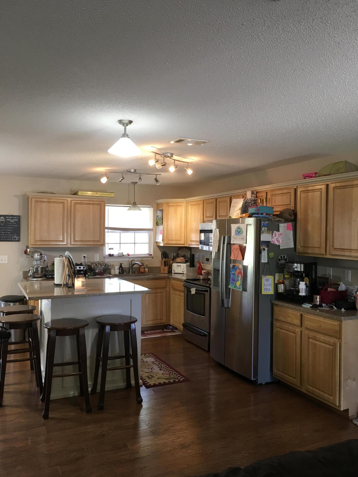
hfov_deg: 48.2
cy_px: 238
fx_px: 400
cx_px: 179
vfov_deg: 61.7
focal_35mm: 29
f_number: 2.2
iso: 80
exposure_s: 1/30
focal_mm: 4.15
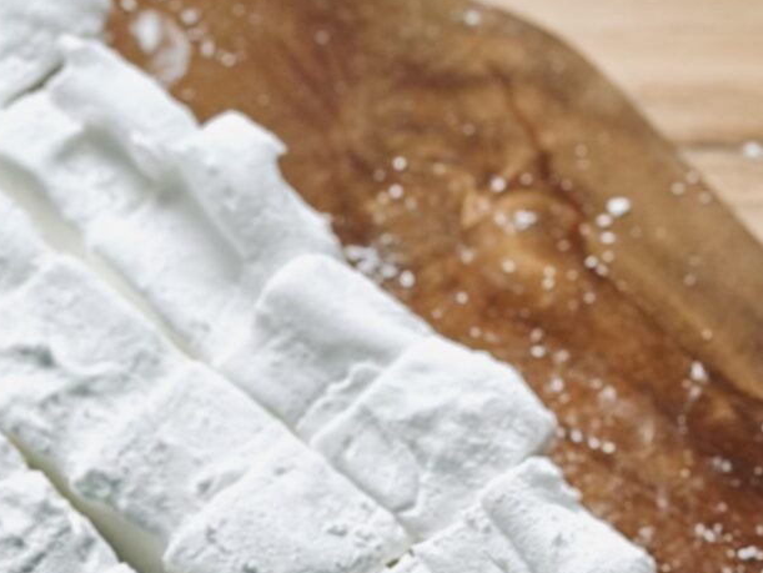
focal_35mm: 201
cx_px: -156
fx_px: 4433
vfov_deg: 7.3
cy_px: 752
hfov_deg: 9.7
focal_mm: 6.86
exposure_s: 1/216
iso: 80
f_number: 1.78
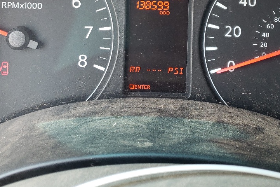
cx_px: 162
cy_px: -7
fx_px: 467
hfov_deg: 33.3
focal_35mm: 60
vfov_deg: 21.7
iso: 50
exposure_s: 1/104
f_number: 1.5
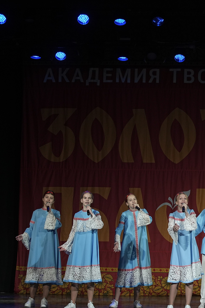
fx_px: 1102
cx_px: 207
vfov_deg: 15.9
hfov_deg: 10.5
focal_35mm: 129
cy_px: 162
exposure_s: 1/400
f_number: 4
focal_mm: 81
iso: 2000
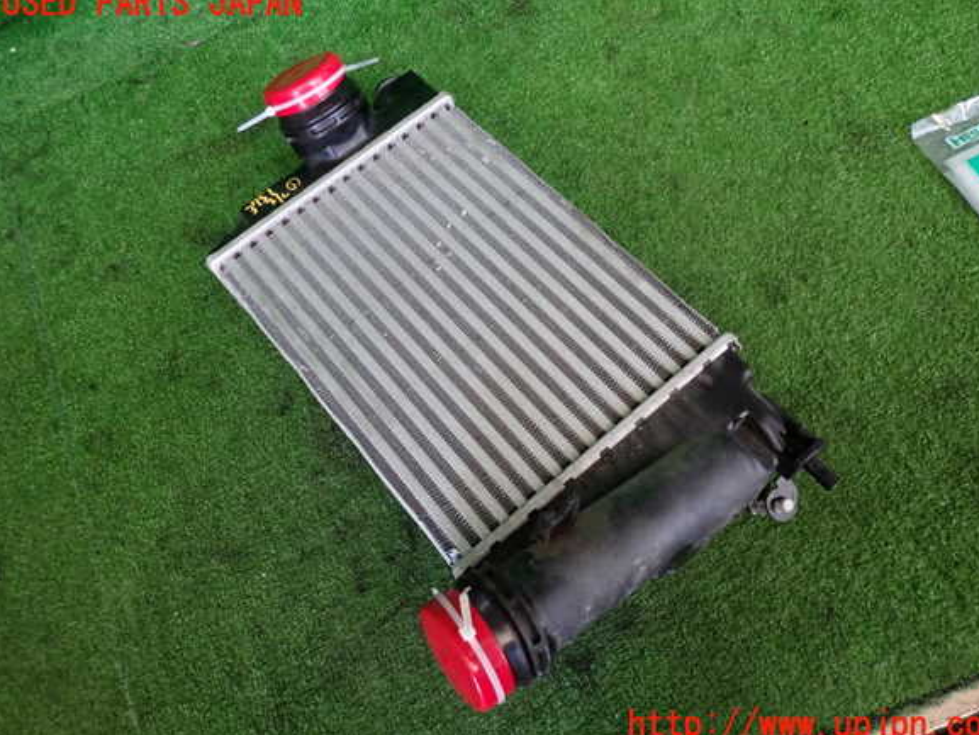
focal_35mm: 26
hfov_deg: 67.3
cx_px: 502
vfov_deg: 53.1
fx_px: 735
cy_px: 365
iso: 320
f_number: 2
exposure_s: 1/30
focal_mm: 4.5
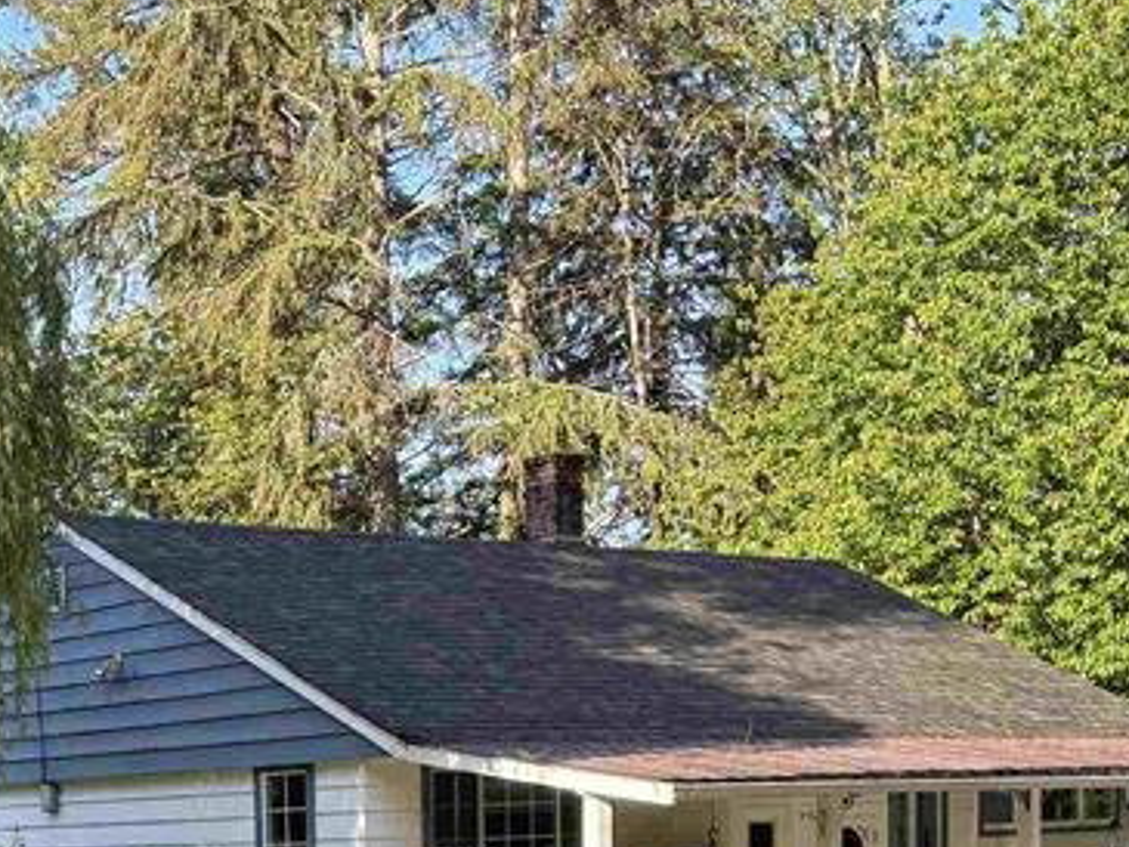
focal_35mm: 73
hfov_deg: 26.0
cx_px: 158
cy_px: 1088
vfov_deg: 18.8
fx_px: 2382
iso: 50
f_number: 1.6
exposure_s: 1/486
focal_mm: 5.96
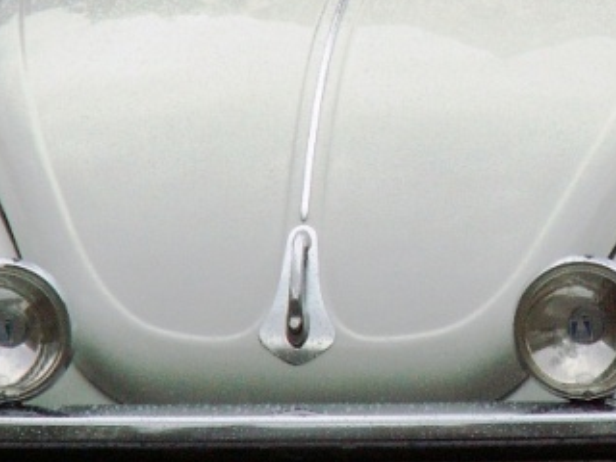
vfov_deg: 2.5
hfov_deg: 3.3
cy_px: 150
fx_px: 10588
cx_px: 425
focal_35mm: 595
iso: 100
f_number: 7.1
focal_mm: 38.91
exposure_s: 1/160
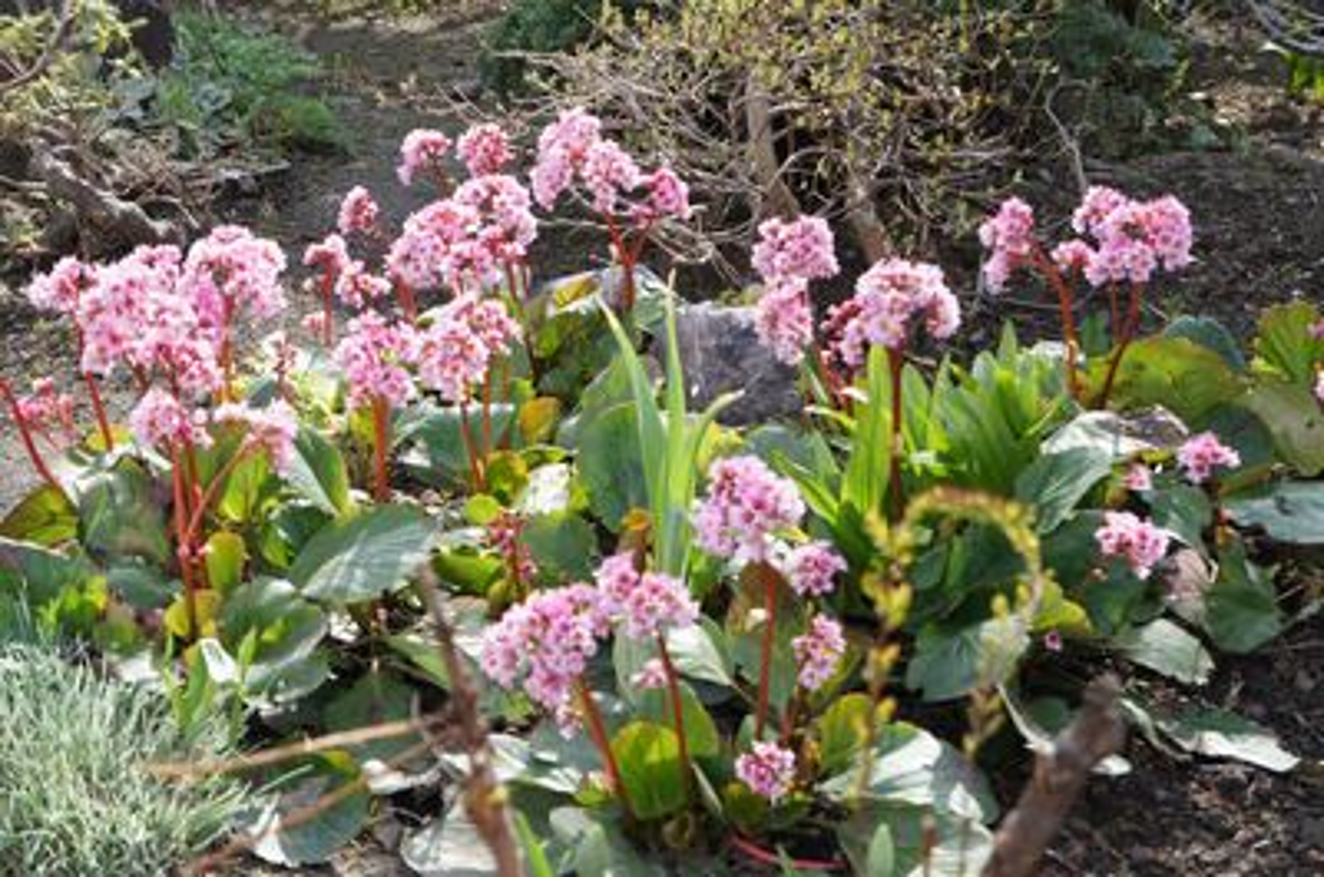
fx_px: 2918
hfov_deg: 25.6
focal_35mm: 80
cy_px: 438
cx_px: 662
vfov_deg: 17.1
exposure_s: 1/320
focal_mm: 53
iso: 200
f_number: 5
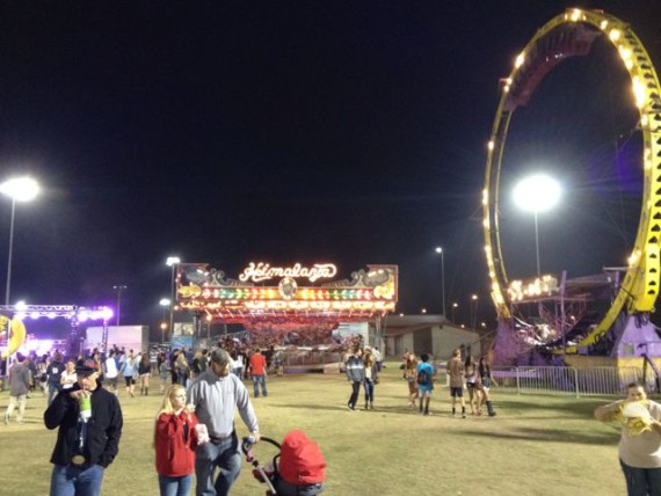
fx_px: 669
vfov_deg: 40.7
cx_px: 330
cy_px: 248
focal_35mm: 35
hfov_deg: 52.6
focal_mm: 4.28
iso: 400
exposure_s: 1/17
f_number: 2.4
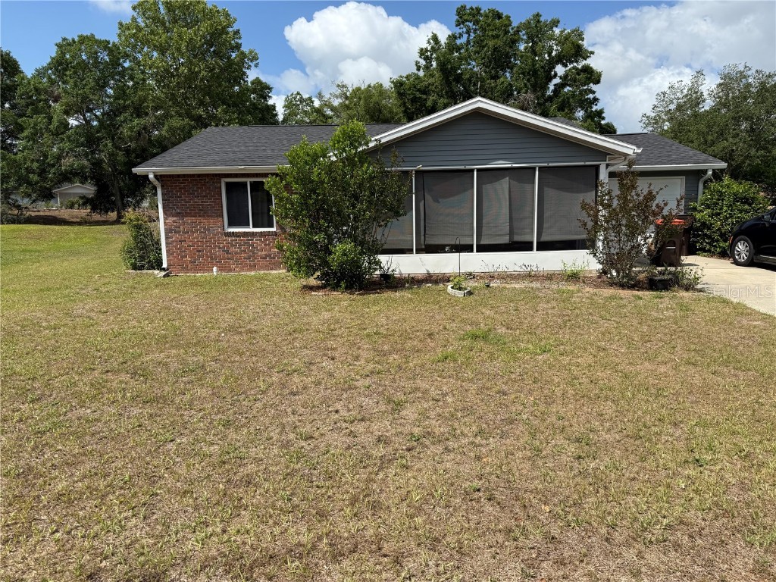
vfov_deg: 56.8
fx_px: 538
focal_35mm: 24
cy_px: 291
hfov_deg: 71.6
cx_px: 388
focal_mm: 6.76
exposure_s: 1/4673
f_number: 1.78
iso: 80
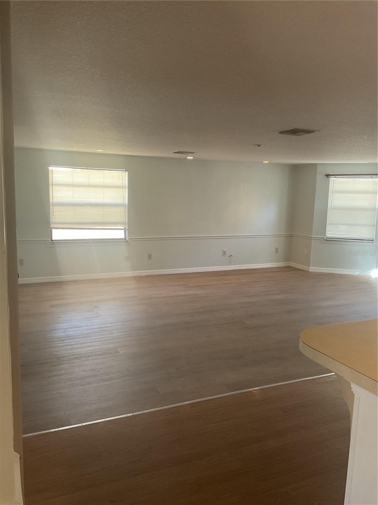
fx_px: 422
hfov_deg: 48.2
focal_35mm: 29
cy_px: 252
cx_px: 189
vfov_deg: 61.7
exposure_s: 1/60
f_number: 1.8
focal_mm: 3
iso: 125
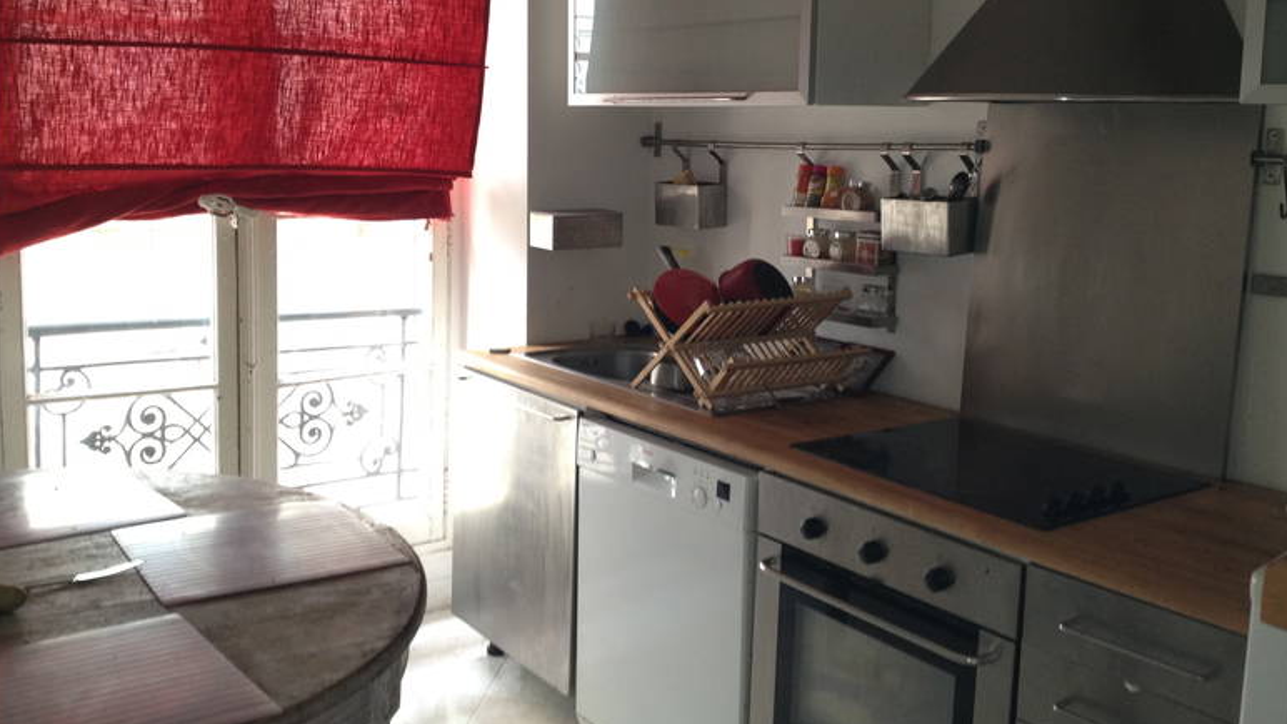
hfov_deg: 51.6
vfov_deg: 30.3
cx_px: 645
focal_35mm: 39
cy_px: 277
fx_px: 1331
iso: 125
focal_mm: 4.28
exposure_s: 1/20
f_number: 2.4
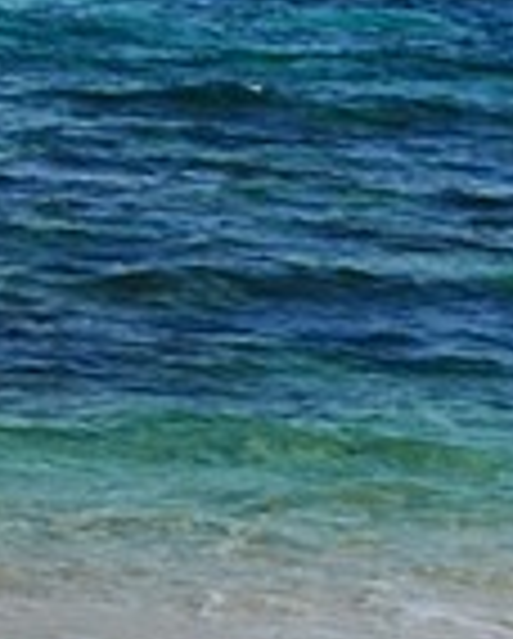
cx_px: -1825
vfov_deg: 5.3
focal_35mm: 355
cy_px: -891
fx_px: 6723
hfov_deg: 4.0
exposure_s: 1/250
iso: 100
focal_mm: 22
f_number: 13
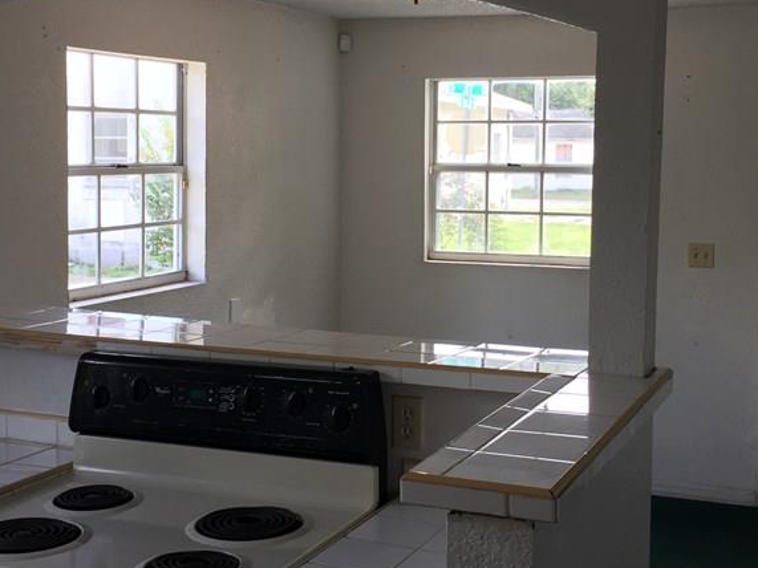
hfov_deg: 36.8
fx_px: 1138
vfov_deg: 28.0
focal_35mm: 52
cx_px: 370
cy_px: 246
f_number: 2.2
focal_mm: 4.15
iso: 50
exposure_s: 1/120
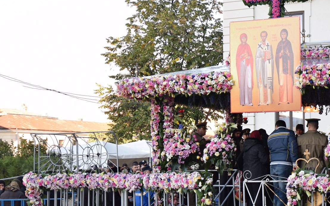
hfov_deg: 35.1
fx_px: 495
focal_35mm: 55
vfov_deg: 23.5
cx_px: 288
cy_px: 128
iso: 100
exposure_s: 1/80
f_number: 4.5
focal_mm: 20
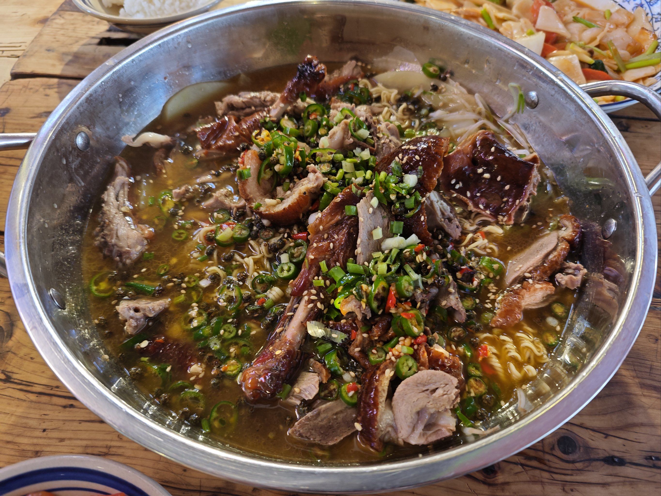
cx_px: 330
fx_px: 439
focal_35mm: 23
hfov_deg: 73.9
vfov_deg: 58.9
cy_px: 248
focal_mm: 6.55
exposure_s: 1/33.3
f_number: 1.6
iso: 250
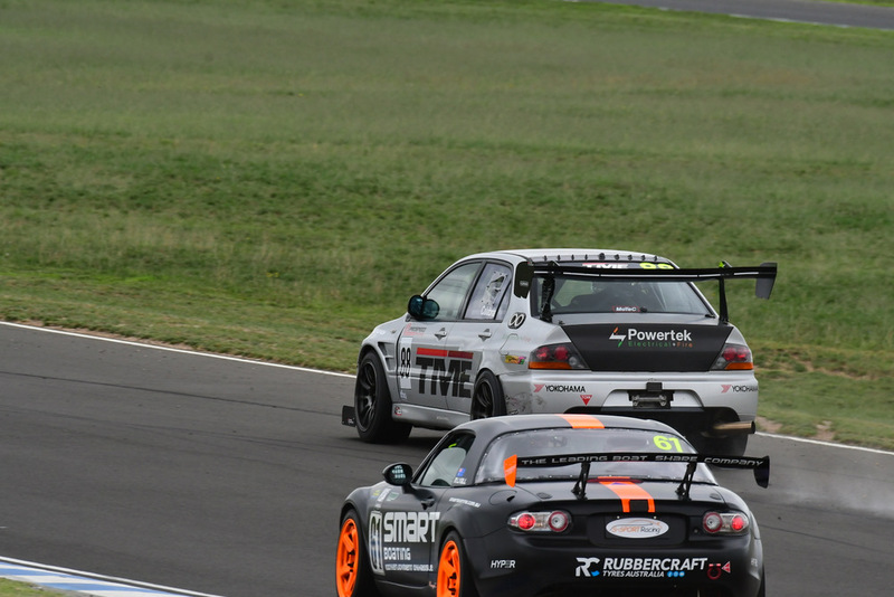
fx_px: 15277
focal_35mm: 615
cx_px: 447
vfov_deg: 2.2
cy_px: 298
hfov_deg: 3.4
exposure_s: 1/640
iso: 800
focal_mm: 410
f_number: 11
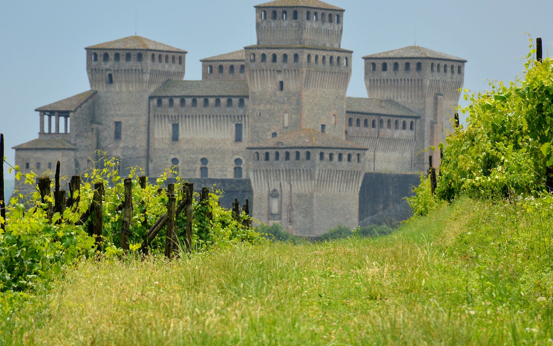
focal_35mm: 307
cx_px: 283
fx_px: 4627
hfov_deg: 6.8
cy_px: 129
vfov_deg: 4.3
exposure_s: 1/640
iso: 200
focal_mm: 140
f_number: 6.3
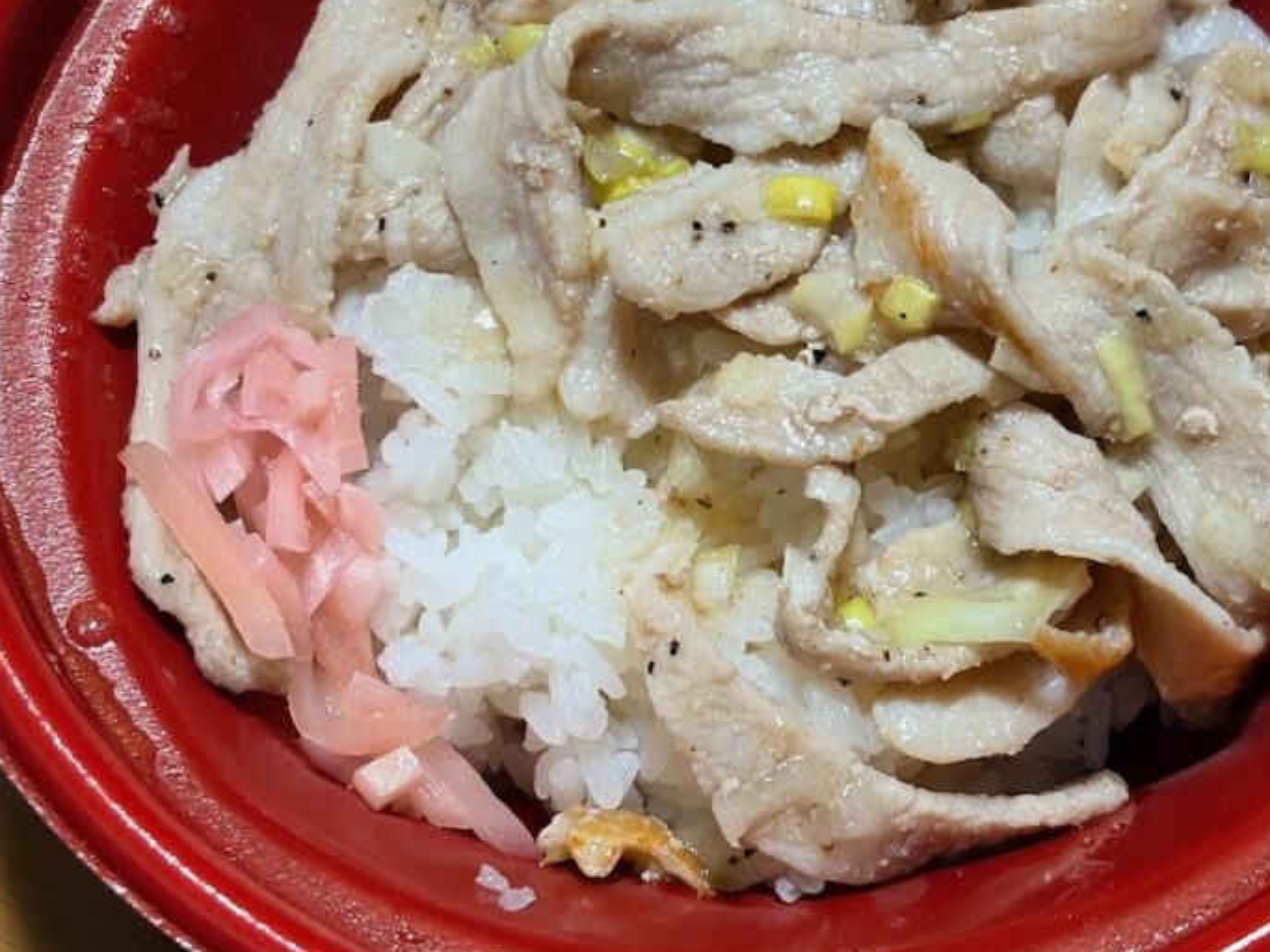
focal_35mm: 78
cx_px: 787
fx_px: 2861
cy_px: 350
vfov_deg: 18.9
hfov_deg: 25.0
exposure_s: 1/33
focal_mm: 5.96
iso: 100
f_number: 1.6
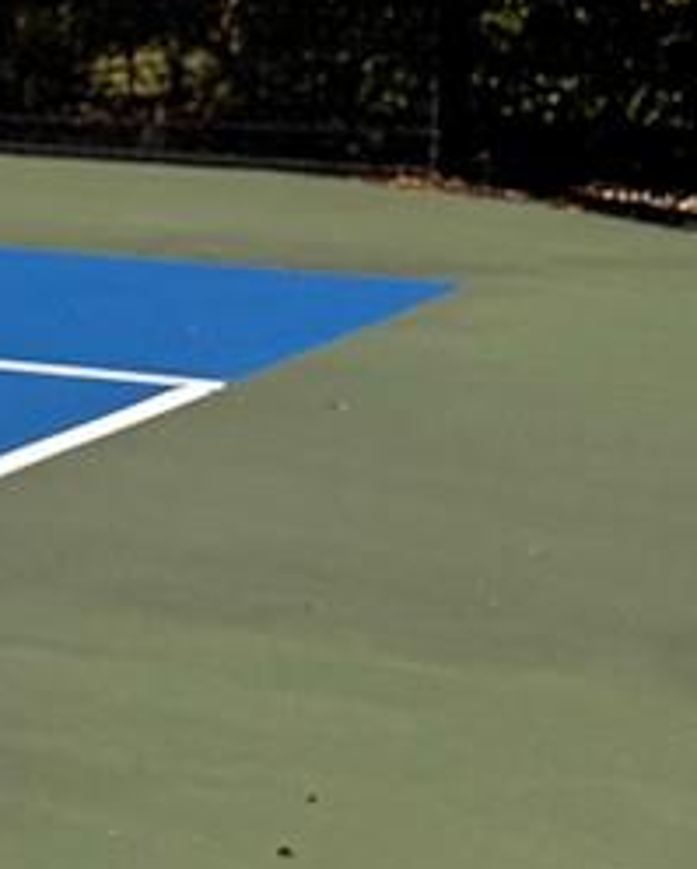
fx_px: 3886
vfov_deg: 12.5
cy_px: -95
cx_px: -1881
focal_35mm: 151
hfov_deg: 7.7
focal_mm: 6.76
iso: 80
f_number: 1.78
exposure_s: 1/5348
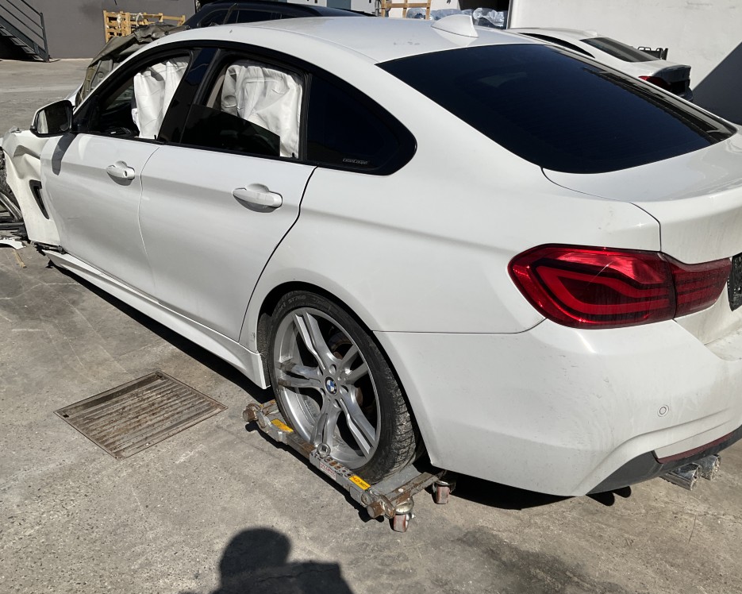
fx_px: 681
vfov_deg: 47.1
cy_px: 292
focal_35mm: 31
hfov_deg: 57.1
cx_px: 393
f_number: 1.8
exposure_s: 1/5263
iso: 25
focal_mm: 3
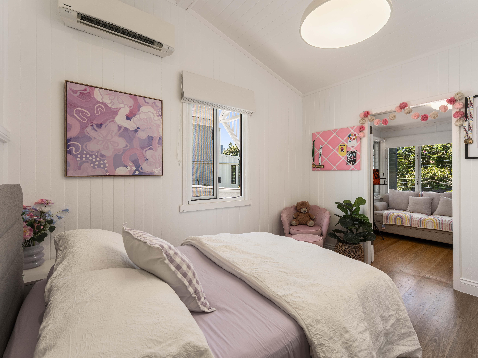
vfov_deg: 78.1
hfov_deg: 94.4
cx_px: 255
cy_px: 185
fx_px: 221
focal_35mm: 16
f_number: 8
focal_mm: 14
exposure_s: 1/15
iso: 200
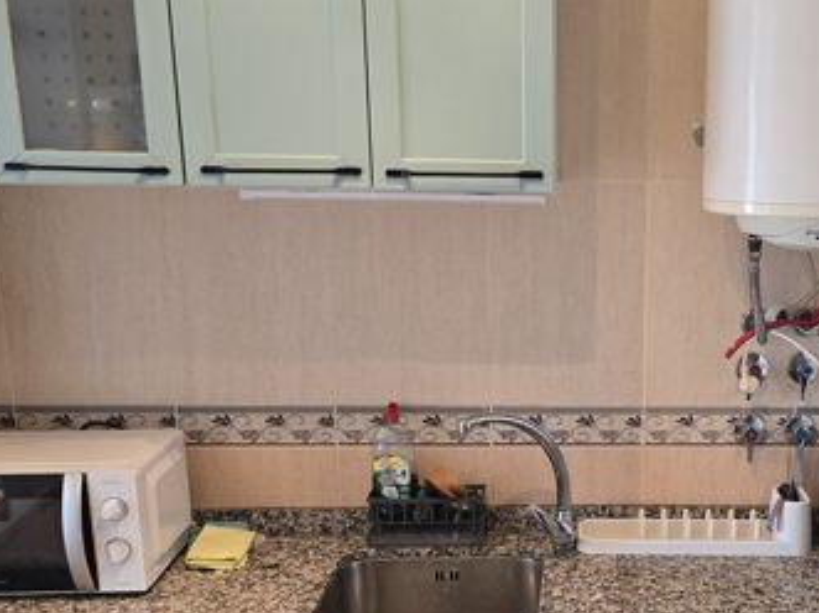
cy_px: 450
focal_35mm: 49
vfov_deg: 29.3
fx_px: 1159
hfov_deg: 37.9
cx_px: 620
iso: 320
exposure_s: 1/100
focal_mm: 6.3
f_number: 1.7
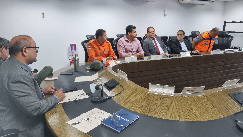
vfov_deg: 40.0
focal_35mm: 29
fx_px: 187
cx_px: 120
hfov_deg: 66.1
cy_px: 53
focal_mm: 5.4
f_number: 1.8
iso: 320
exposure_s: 1/120
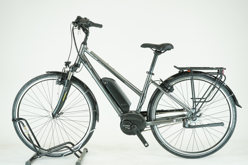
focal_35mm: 54
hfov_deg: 36.9
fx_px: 372
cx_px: 124
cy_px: 82
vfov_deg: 25.1
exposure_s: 1/200
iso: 1600
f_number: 5.6
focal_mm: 54
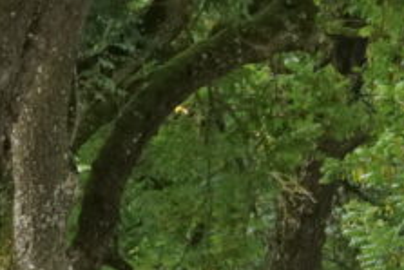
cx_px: 458
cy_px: 207
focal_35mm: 790
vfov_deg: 1.7
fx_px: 8865
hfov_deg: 2.6
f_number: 8
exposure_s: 1/125
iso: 1250
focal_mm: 75
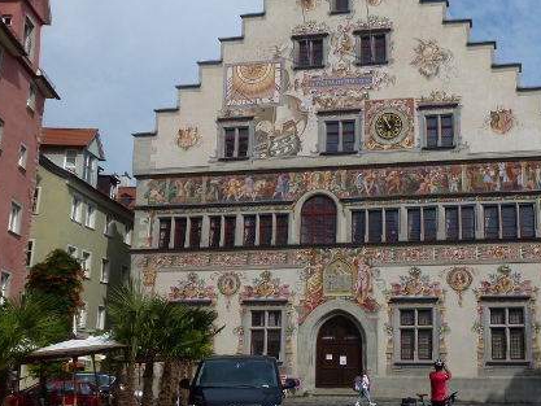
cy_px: 161
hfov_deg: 40.7
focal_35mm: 46
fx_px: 719
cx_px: 358
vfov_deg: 31.4
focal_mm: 5.4
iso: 100
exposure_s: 1/1600
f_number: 4
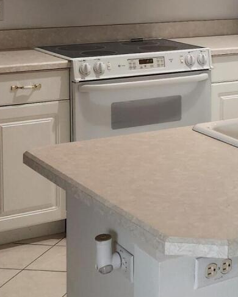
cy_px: 38
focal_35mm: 92
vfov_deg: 20.5
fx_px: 811
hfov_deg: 15.7
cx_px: 323
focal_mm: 5.4
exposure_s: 1/120
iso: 125
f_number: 1.8
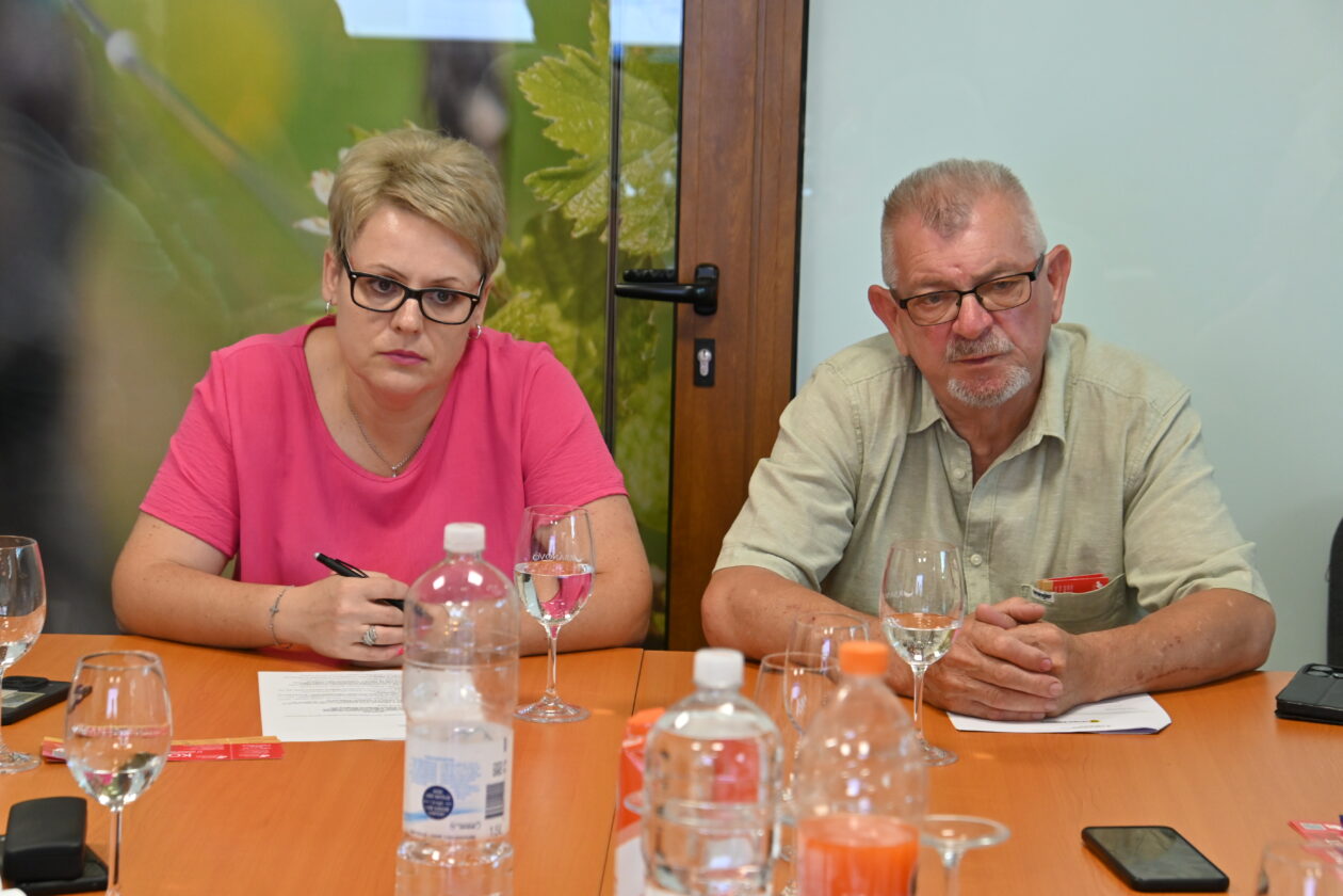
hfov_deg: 19.5
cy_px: 448
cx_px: 672
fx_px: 3917
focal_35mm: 105
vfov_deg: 13.0
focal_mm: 70
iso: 1000
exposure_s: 1/125
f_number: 5
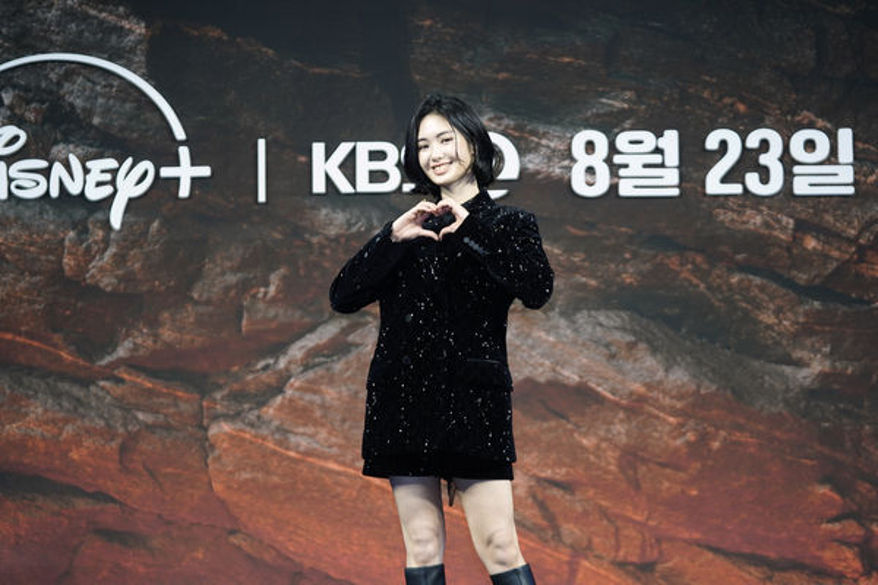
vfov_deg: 14.0
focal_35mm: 98
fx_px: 2390
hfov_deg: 20.8
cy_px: 292
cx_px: 439
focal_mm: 98
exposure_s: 1/200
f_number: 2.8
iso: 400
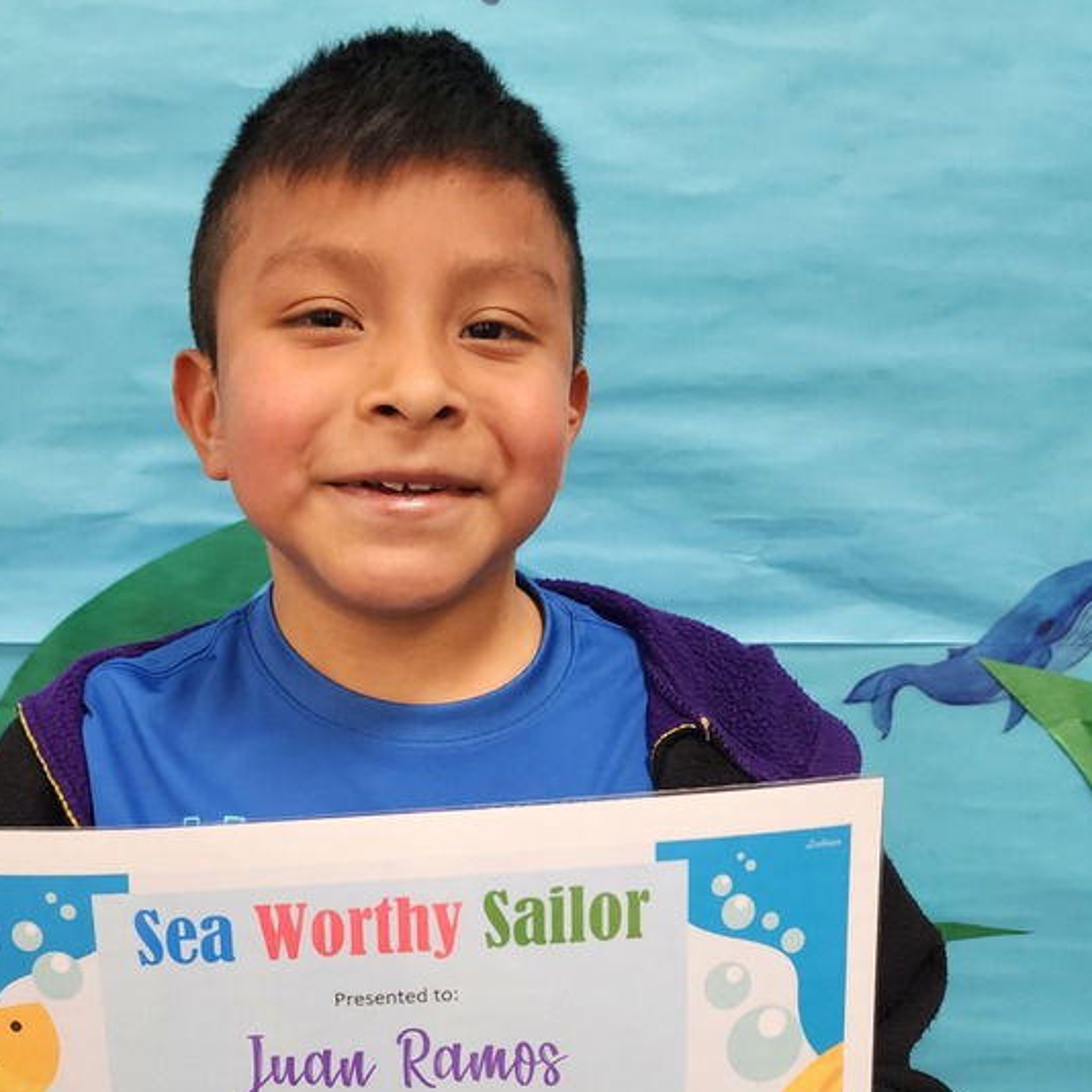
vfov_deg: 42.4
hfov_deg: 42.2
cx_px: 348
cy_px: 712
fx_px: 1392
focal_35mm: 39
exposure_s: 1/60
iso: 500
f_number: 1.8
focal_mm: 6.4
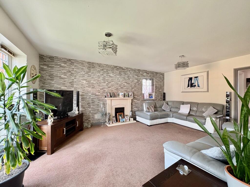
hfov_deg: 102.1
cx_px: 125
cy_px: 94
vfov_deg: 85.7
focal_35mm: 14
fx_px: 101
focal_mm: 2.22
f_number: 2.2
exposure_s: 1/60
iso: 400
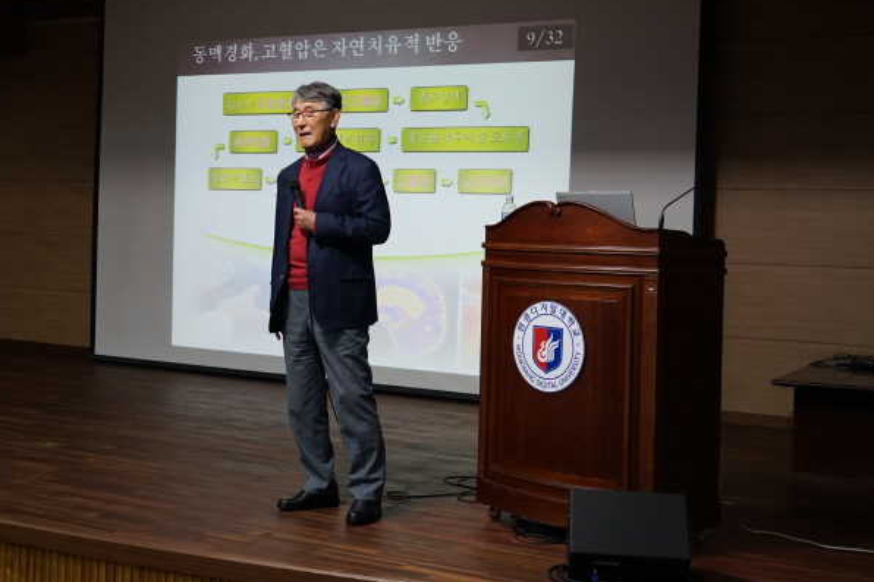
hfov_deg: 38.7
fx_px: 1238
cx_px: 340
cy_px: 229
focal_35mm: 51
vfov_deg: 26.4
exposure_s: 1/160
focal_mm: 38
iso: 1250
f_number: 4
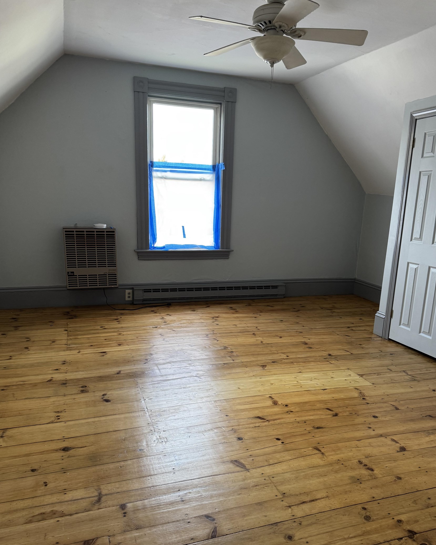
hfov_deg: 54.9
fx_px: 419
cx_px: 223
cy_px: 300
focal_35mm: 26
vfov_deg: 65.9
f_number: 1.78
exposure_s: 1/60
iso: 160
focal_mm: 6.76
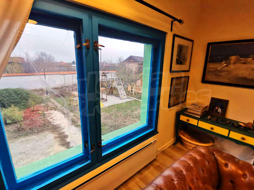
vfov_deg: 74.7
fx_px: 125
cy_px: 95
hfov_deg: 91.0
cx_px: 127
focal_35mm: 17
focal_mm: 2.23
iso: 160
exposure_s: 1/50
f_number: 2.2
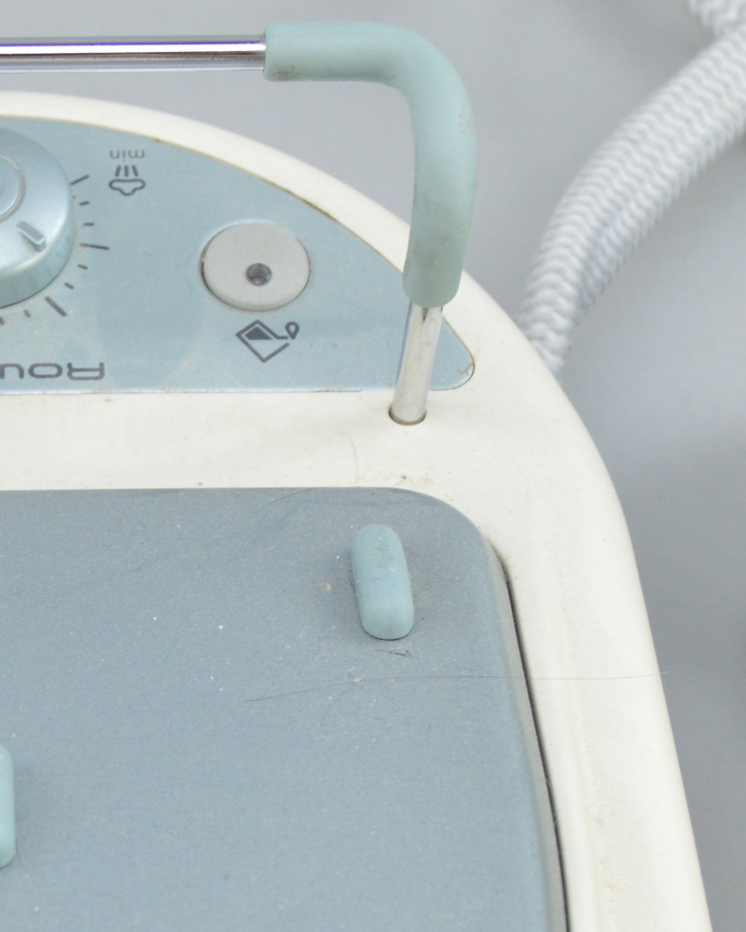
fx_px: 3477
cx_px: -11
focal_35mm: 126
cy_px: 775
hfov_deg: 12.1
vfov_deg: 15.2
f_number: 4.5
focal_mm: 26
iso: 400
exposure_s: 1/125
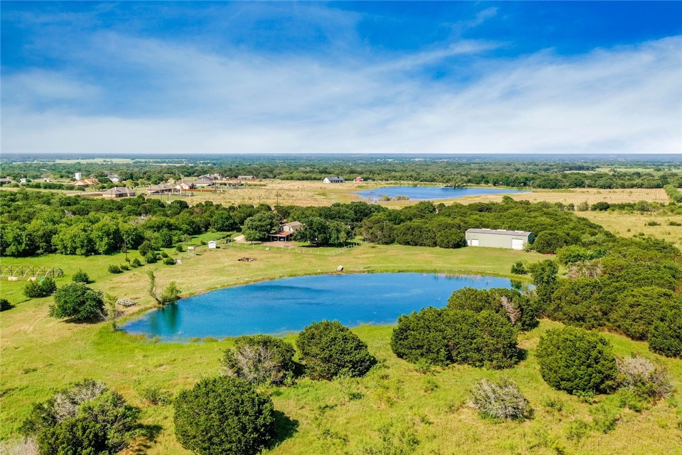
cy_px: 228
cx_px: 341
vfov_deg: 46.4
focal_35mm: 28
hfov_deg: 65.5
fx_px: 530
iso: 100
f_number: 5.6
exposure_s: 1/320
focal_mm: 10.26
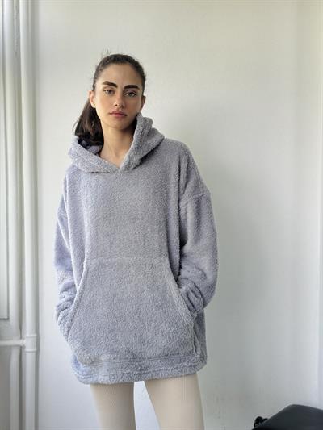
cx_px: 162
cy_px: 215
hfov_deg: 30.3
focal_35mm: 48
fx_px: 597
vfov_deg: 39.6
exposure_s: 1/171
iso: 80
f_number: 1.78
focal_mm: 6.76
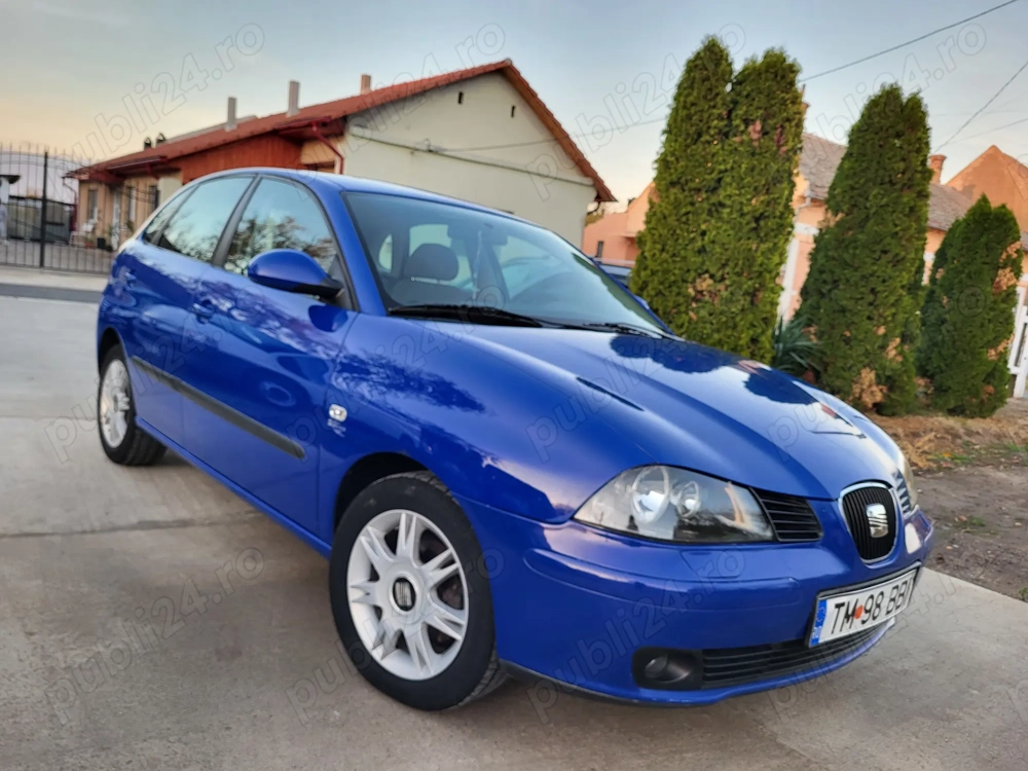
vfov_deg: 53.1
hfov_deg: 67.3
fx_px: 772
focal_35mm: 26
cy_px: 386
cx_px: 514
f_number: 1.8
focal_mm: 5.4
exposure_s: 1/100
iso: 50
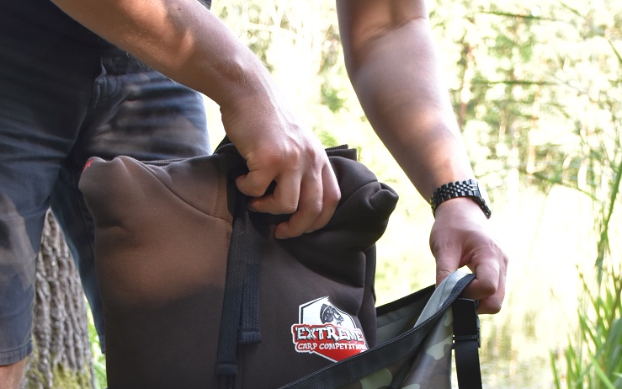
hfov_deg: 32.6
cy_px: 439
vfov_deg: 19.7
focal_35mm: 63
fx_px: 1064
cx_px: 311
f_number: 4.5
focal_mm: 27
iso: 400
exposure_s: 1/80
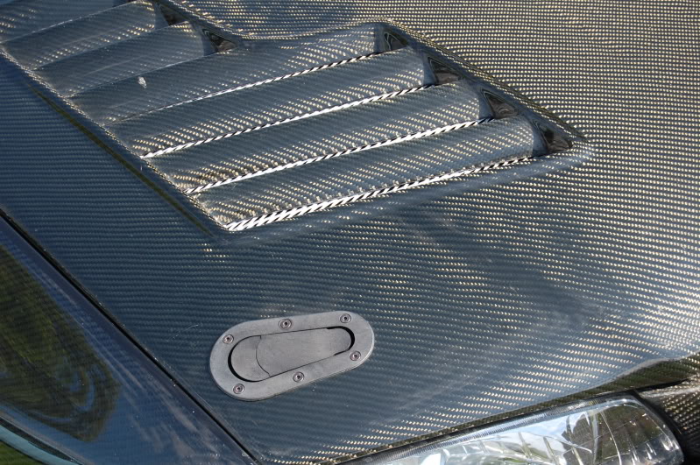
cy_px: 232
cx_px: 350
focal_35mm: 82
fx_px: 1602
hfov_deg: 24.6
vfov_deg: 16.5
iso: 200
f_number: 6.3
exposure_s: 1/160
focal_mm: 55
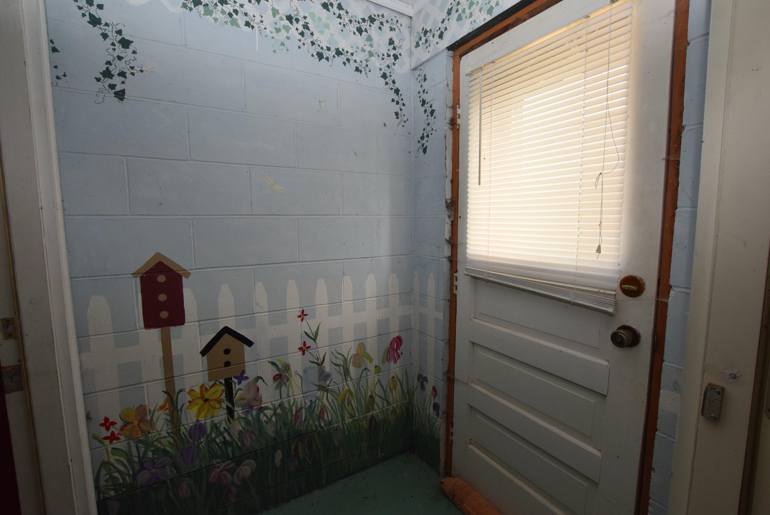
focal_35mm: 15
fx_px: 321
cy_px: 258
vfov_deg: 77.4
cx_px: 385
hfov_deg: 100.3
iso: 720
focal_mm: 10
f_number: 5.6
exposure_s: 1/125
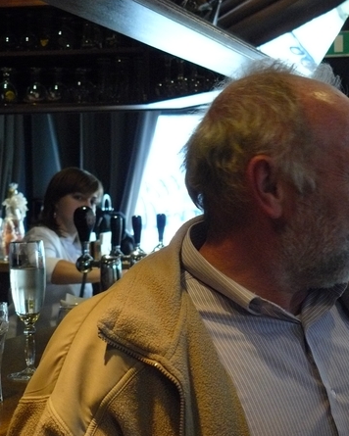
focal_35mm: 79
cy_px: 218
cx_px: 281
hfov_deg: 19.2
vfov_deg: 24.1
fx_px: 1020
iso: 400
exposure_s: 1/30
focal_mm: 10.1
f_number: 3.2
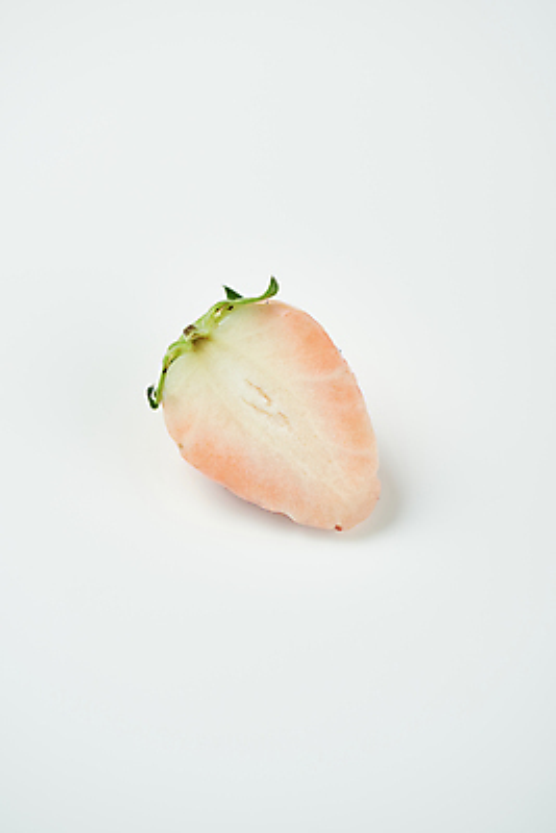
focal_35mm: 105
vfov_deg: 19.4
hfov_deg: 13.1
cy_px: 416
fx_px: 2430
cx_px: 278
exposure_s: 1/125
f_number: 5.6
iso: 100
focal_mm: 105
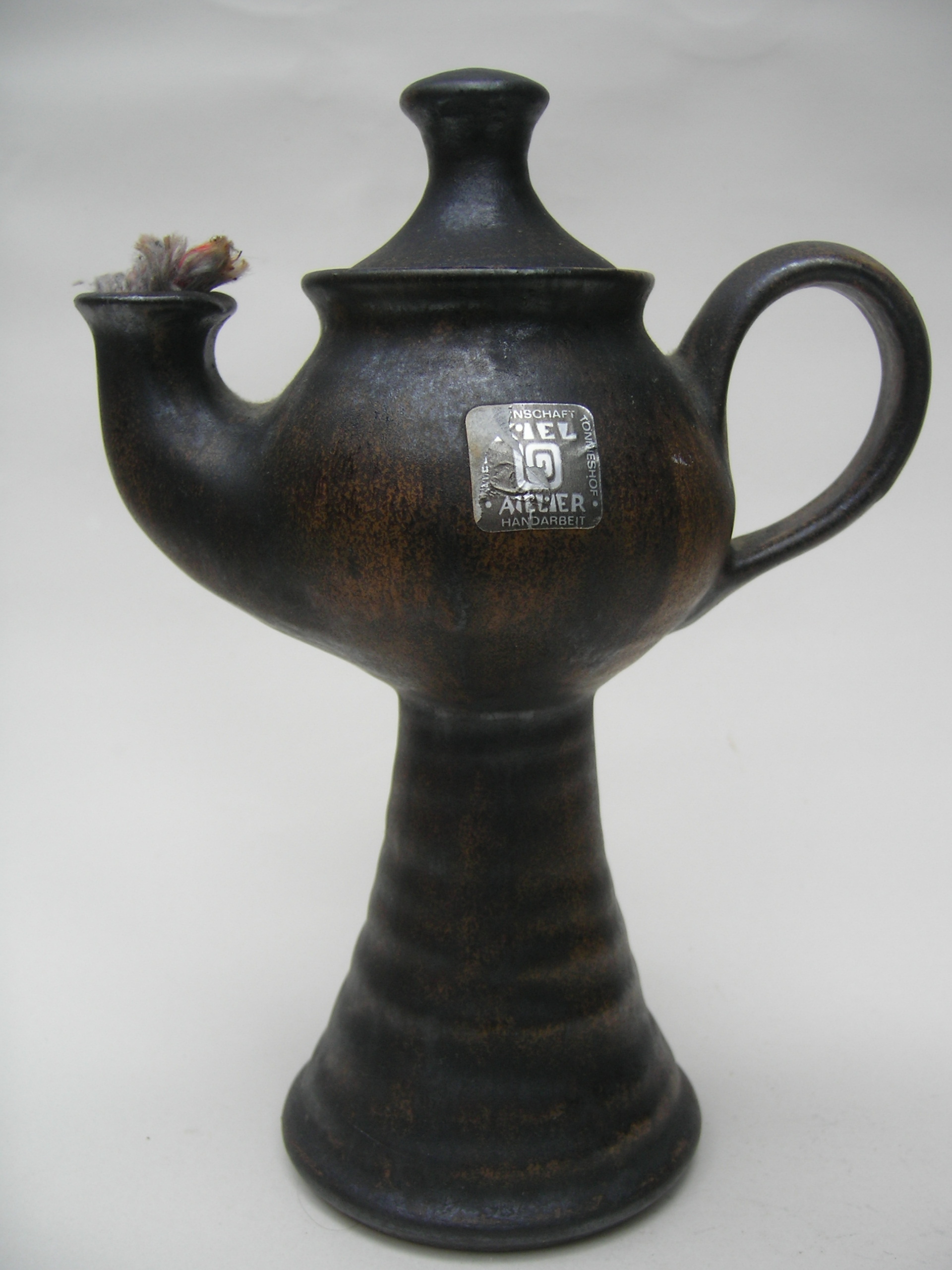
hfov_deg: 39.7
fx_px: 1320
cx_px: 476
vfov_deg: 51.4
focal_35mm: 36
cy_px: 635
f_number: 2.8
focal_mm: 60
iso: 64
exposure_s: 1/60
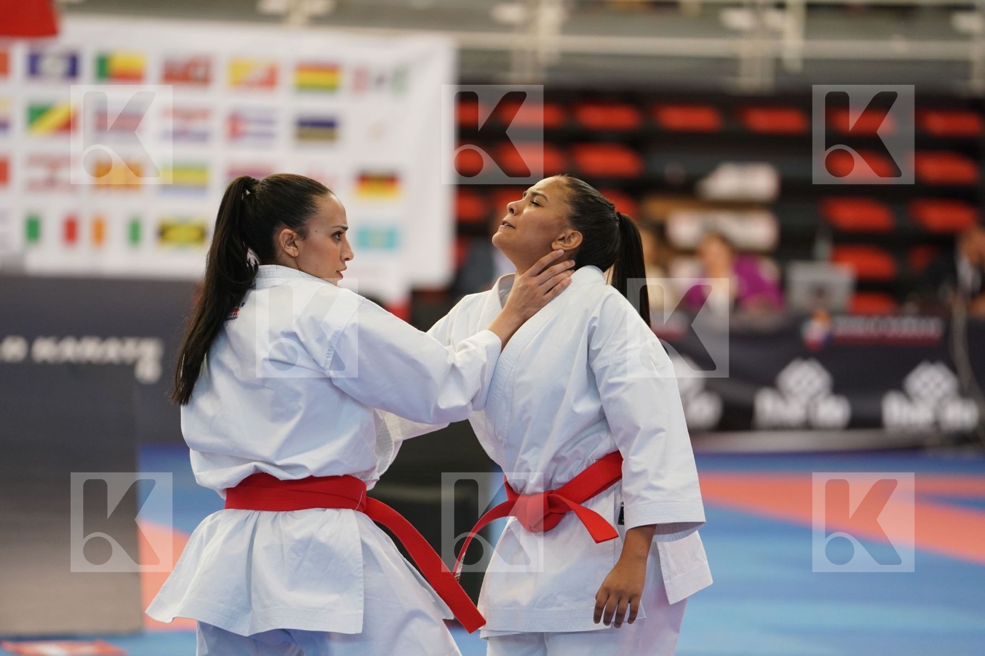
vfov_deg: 6.9
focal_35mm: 200
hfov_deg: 10.3
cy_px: 328
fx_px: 5472
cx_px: 492
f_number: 2.8
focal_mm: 200
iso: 2000
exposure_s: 1/500
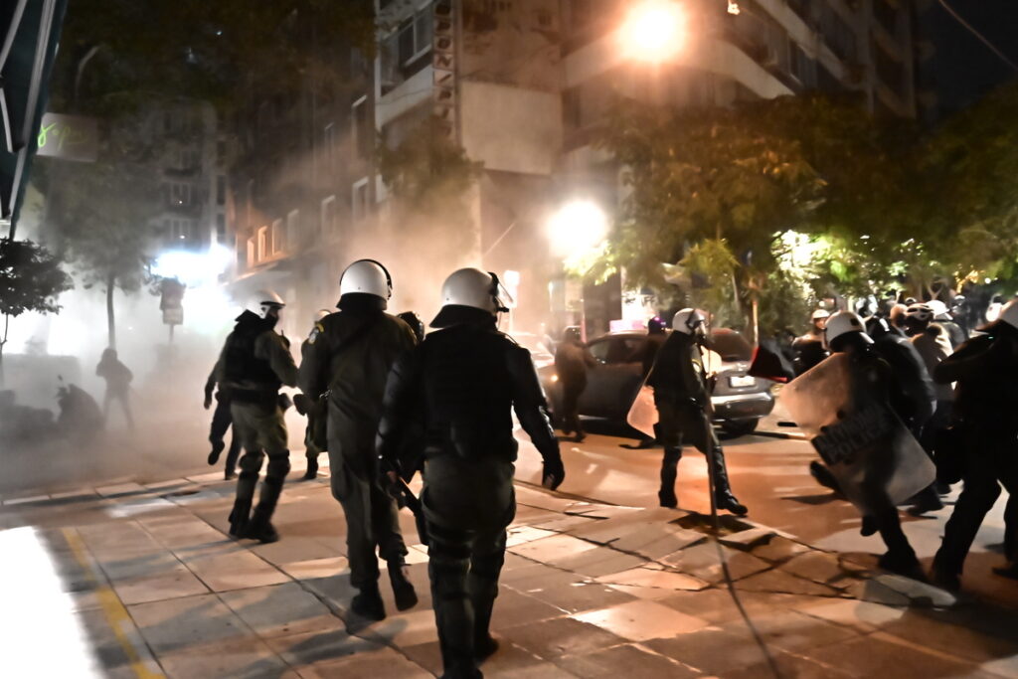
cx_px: 509
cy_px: 340
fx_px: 679
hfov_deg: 73.7
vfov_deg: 53.1
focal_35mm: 24
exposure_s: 1/80
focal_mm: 24
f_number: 4
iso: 51200
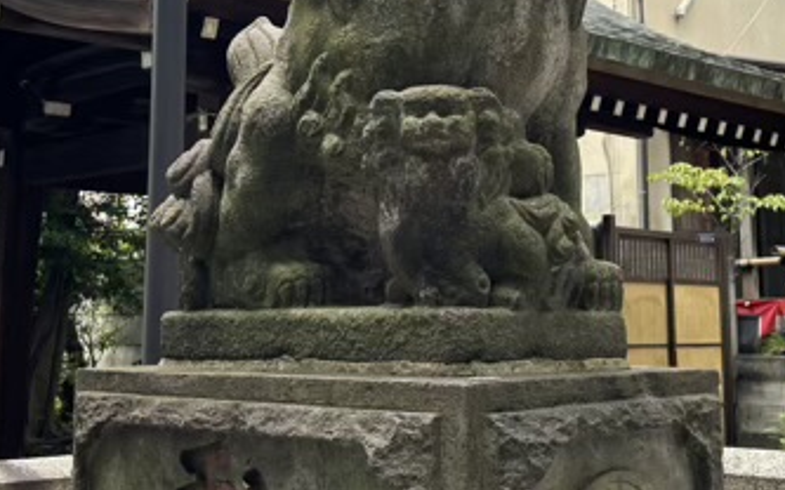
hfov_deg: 35.1
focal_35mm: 58
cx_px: 436
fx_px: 1241
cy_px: 133
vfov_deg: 22.2
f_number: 1.6
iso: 50
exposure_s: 1/121
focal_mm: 5.96
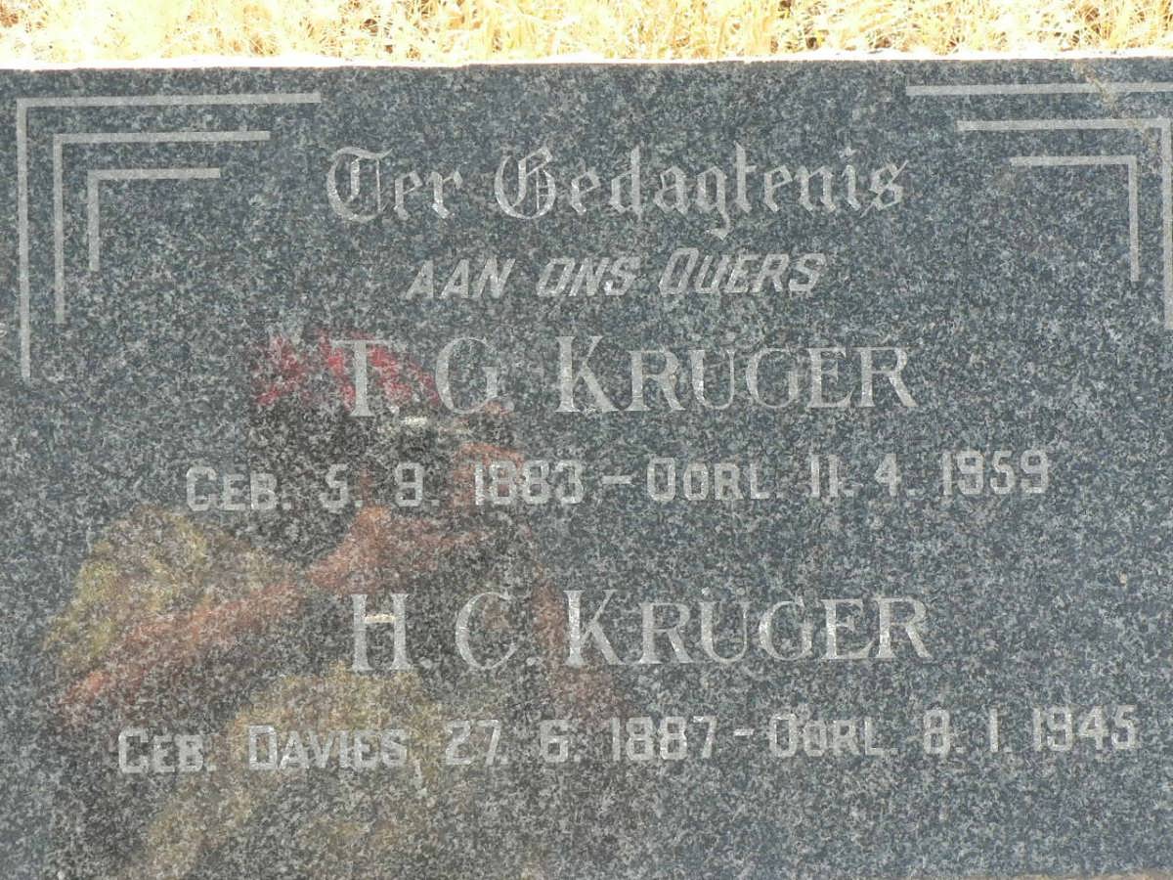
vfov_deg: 15.9
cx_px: 586
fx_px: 3151
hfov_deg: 21.1
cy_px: 440
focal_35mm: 93
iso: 100
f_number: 3.6
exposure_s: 1/125
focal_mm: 15.5
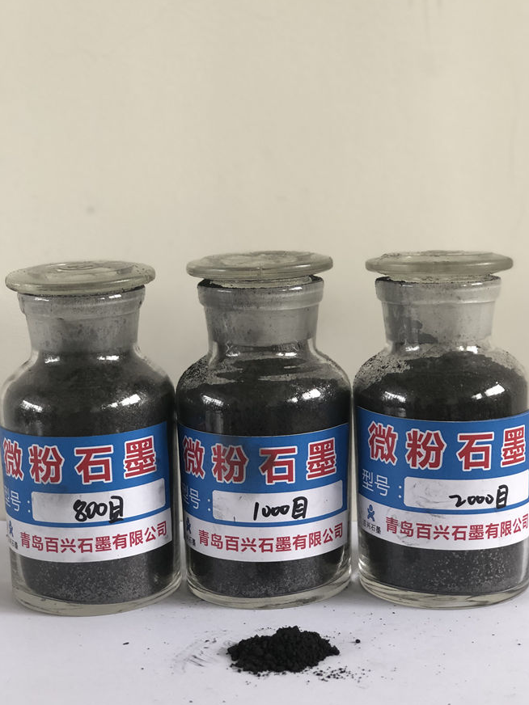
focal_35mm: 61
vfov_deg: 31.7
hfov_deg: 24.0
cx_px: 276
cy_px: 342
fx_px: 1243
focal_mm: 6.6
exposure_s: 1/30
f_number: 2.8
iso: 40
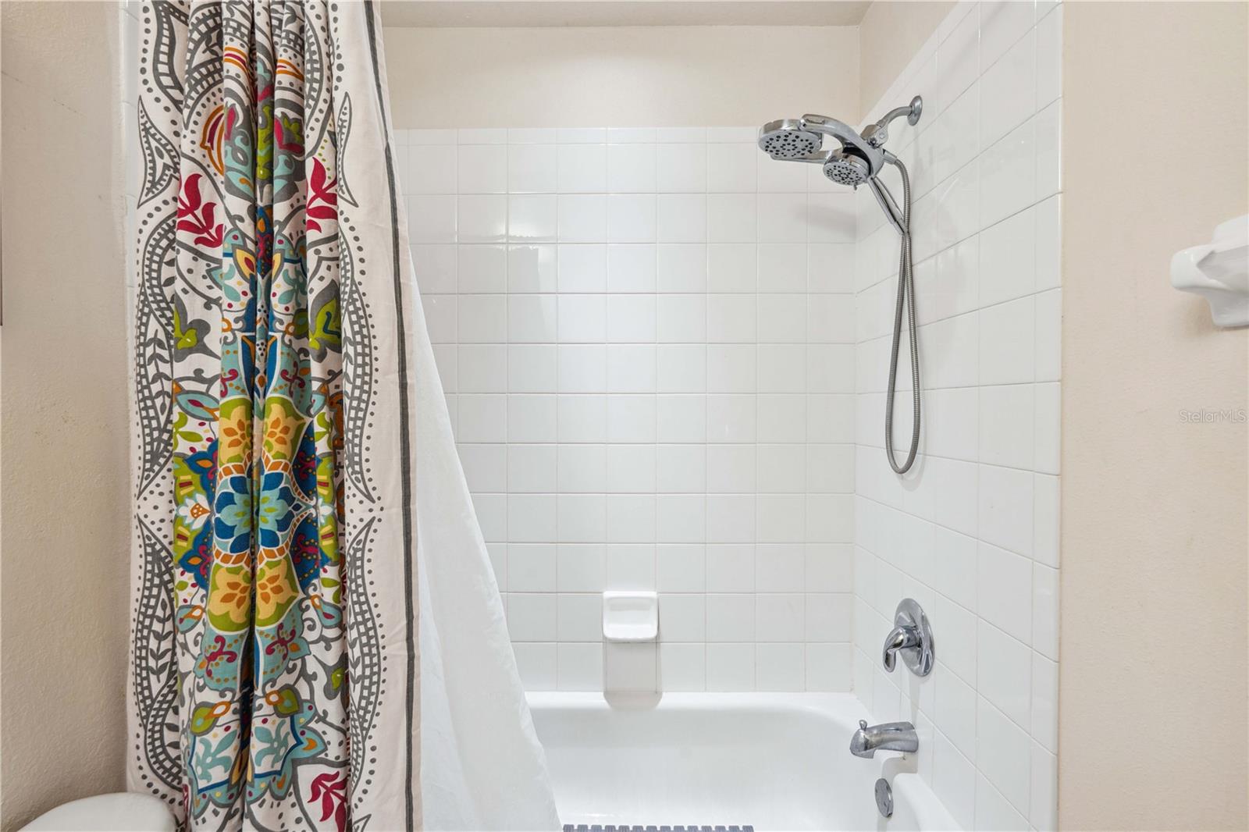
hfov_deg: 96.7
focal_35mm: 16
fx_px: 555
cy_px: 416
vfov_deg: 73.7
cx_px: 624
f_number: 8
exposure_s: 1/20
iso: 250
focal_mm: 16
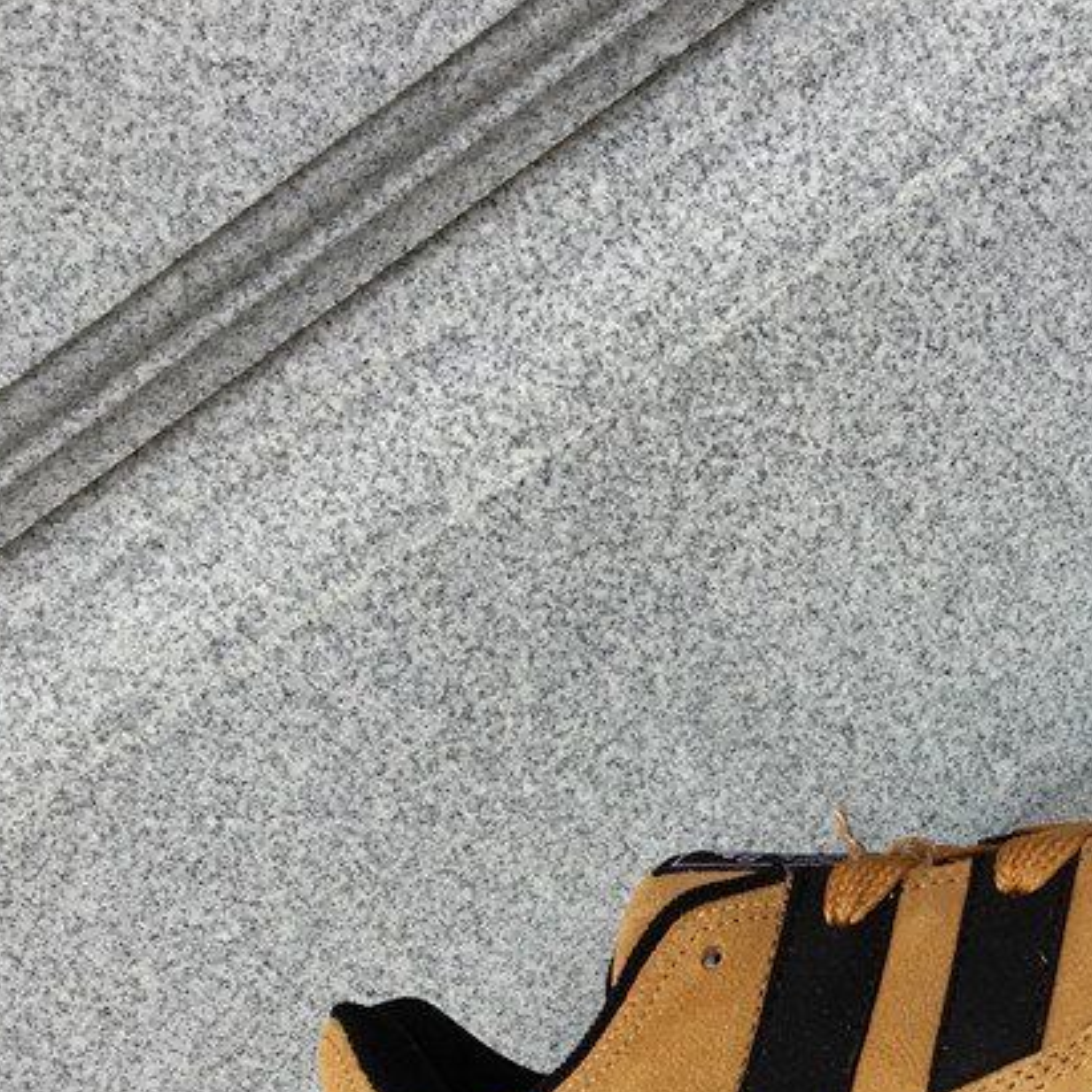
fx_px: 2141
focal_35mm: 60
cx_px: 988
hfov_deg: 27.5
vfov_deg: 28.0
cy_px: 875
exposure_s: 1/170
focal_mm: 3.3
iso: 25
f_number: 2.4
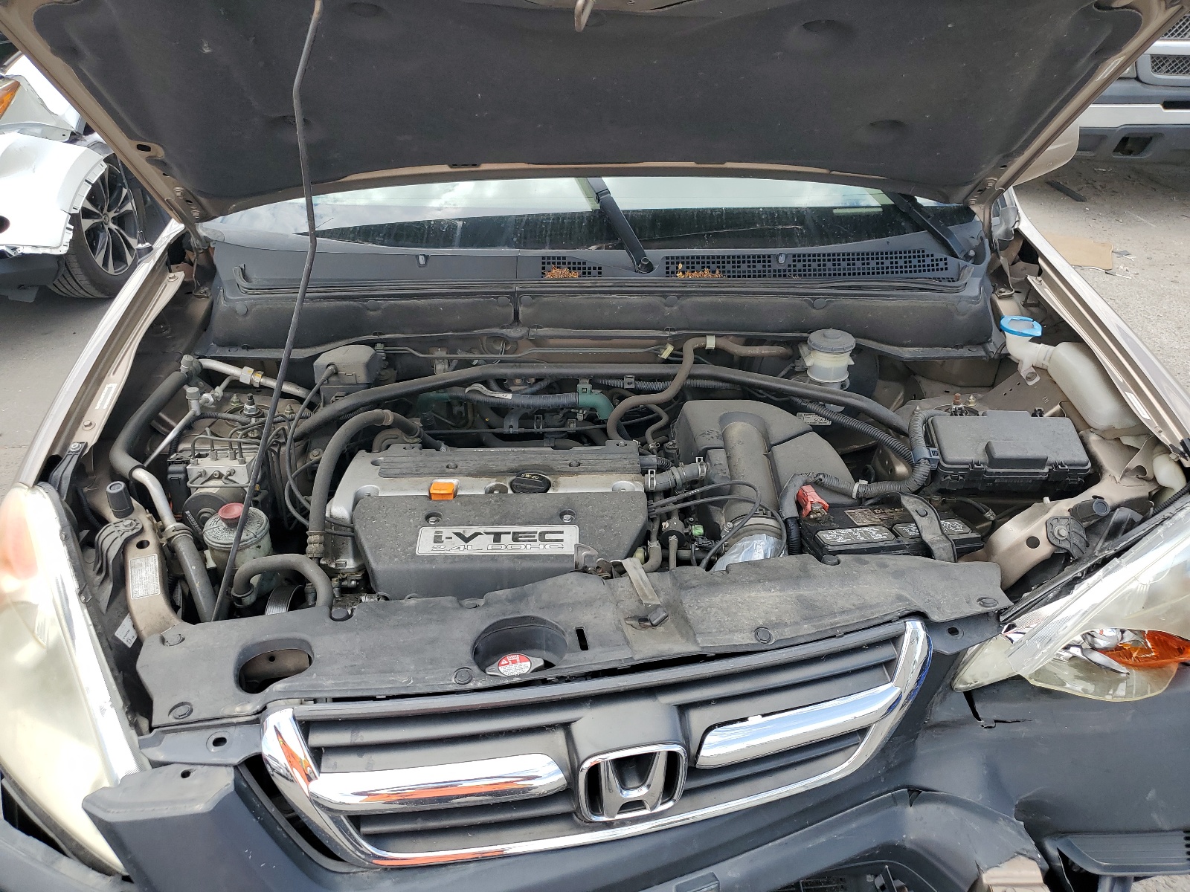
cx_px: 595
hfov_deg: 67.3
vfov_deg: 53.1
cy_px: 446
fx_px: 894
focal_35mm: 26
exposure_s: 1/833
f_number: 1.5
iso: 50
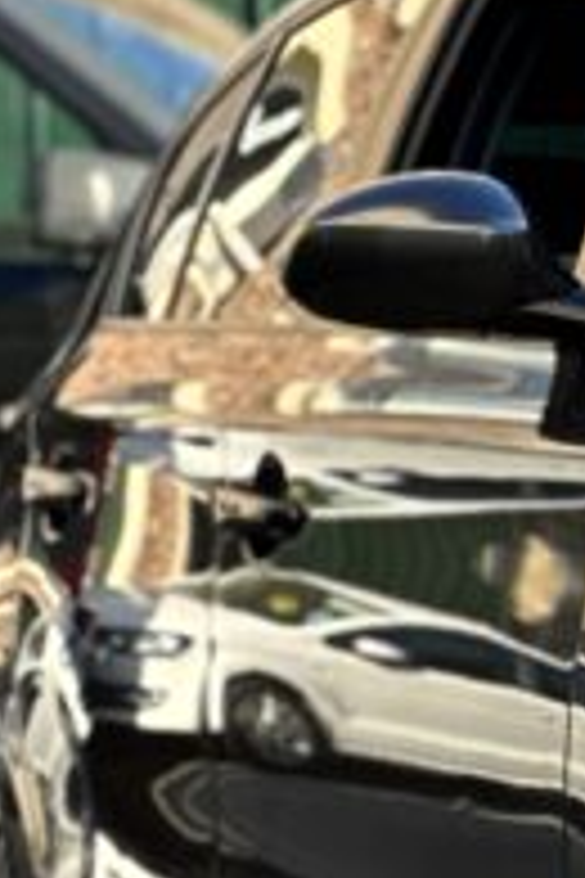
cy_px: 720
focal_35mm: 328
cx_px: 1557
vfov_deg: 6.3
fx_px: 7994
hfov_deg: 4.1
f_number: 2.8
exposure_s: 1/121
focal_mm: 9
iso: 32
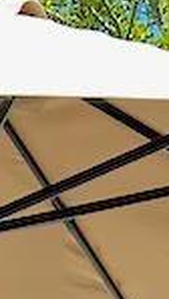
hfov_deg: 5.3
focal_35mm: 224
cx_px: 318
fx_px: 1781
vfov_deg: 8.7
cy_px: 726
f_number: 1.78
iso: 80
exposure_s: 1/4016
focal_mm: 6.86
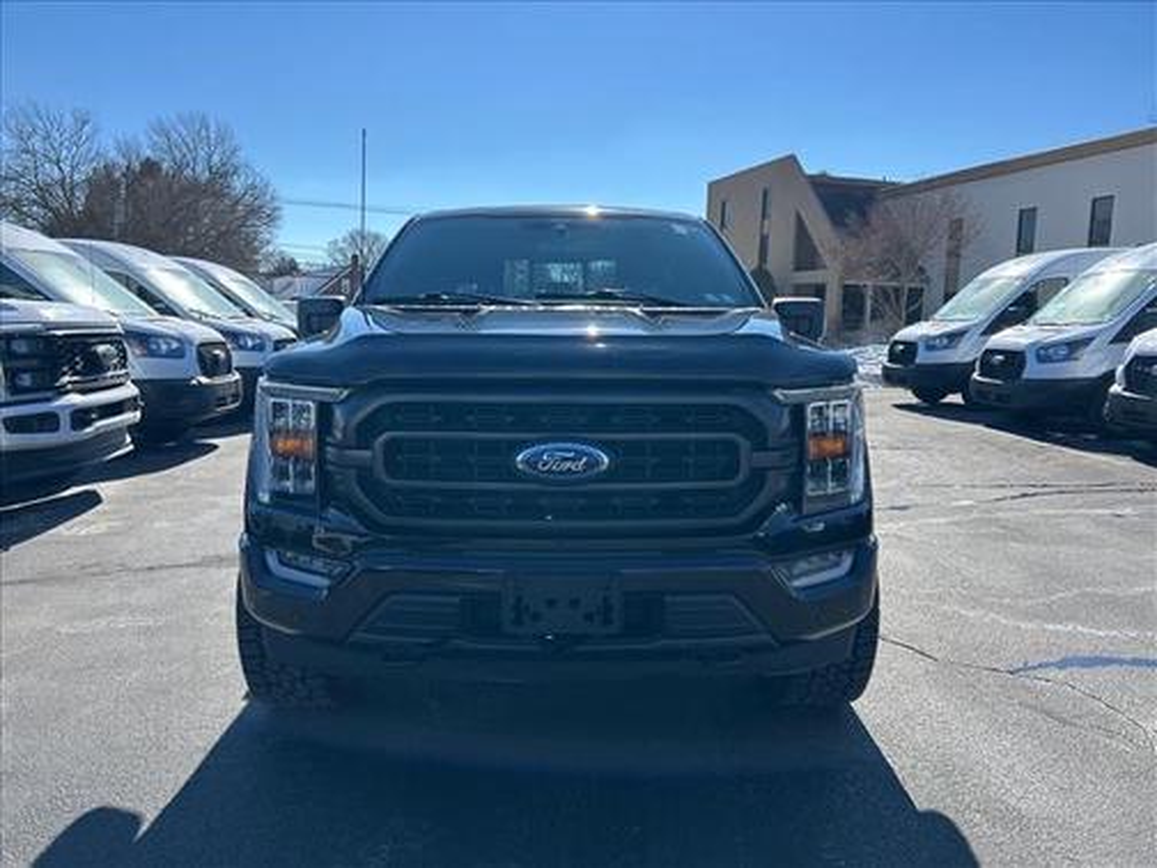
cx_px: 578
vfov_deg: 53.1
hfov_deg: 67.3
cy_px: 434
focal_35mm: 26
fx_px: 869
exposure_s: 1/3460
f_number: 1.5
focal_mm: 5.7
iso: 50
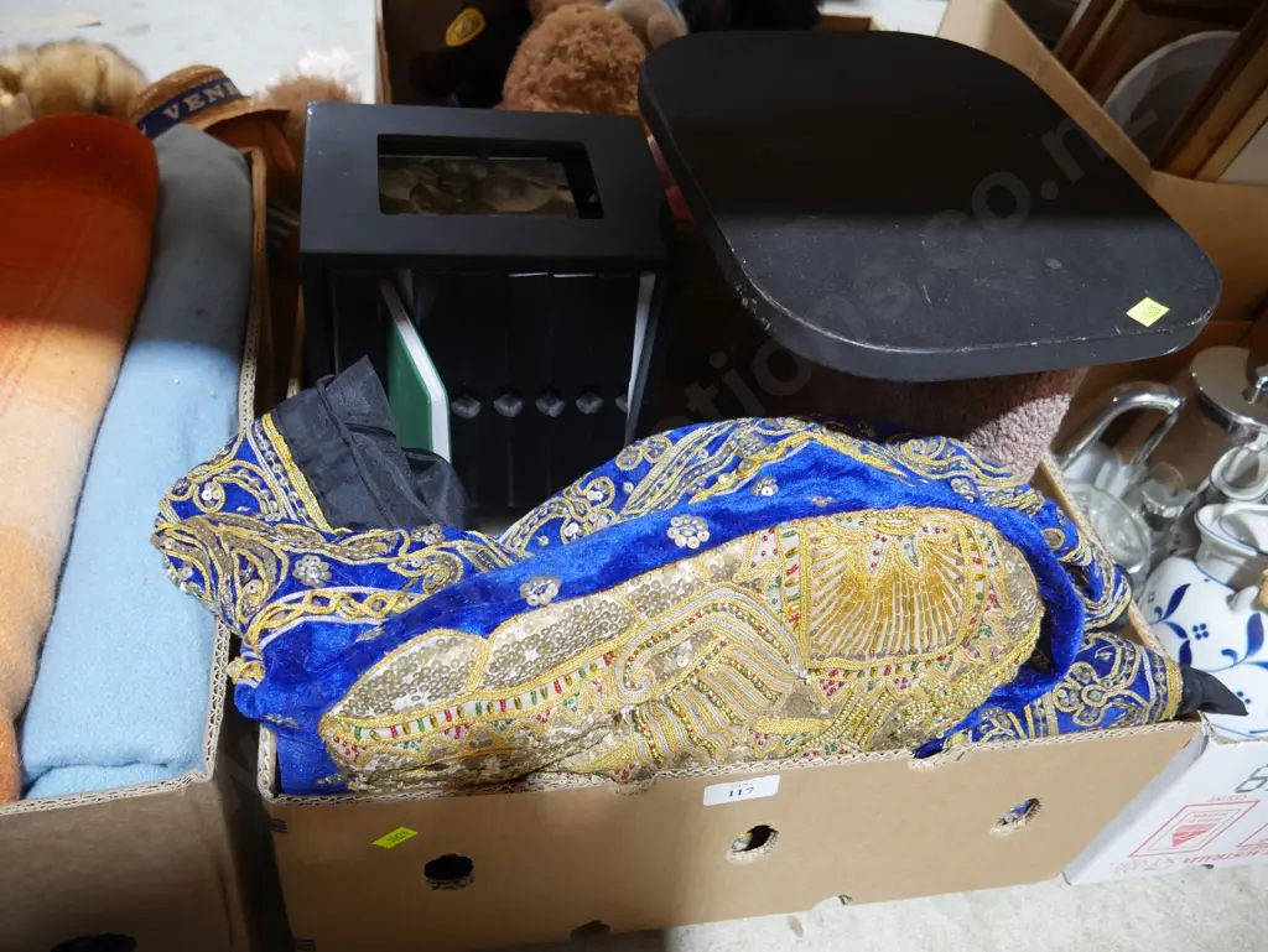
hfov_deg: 63.4
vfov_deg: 49.8
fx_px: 1026
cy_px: 476
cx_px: 634
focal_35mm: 28
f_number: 3.5
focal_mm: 14
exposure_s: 1/60
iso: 640
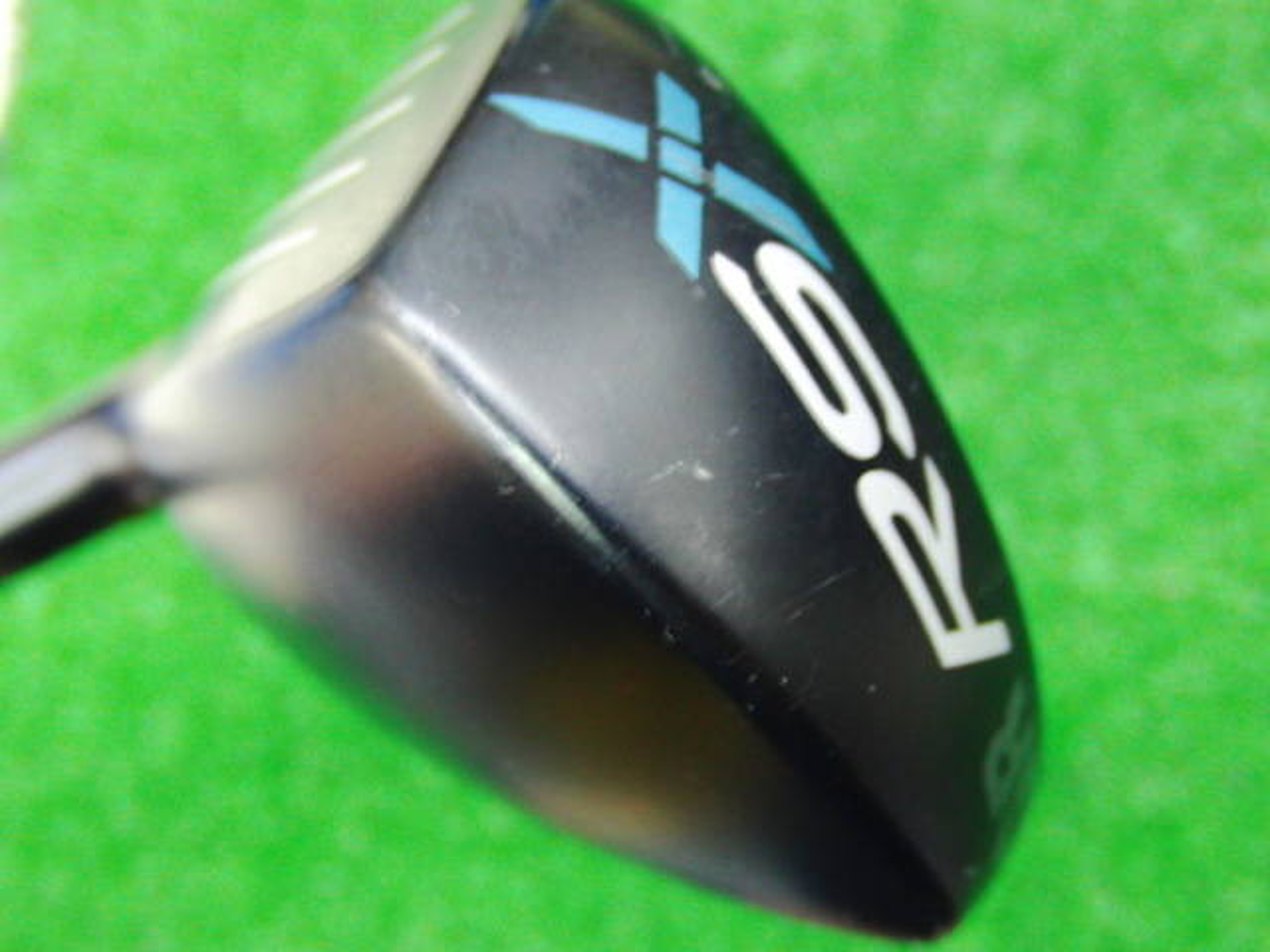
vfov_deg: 33.6
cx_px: 635
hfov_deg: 43.9
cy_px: 476
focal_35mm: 43
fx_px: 1578
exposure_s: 1/13
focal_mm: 7.54
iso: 400
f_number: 3.7
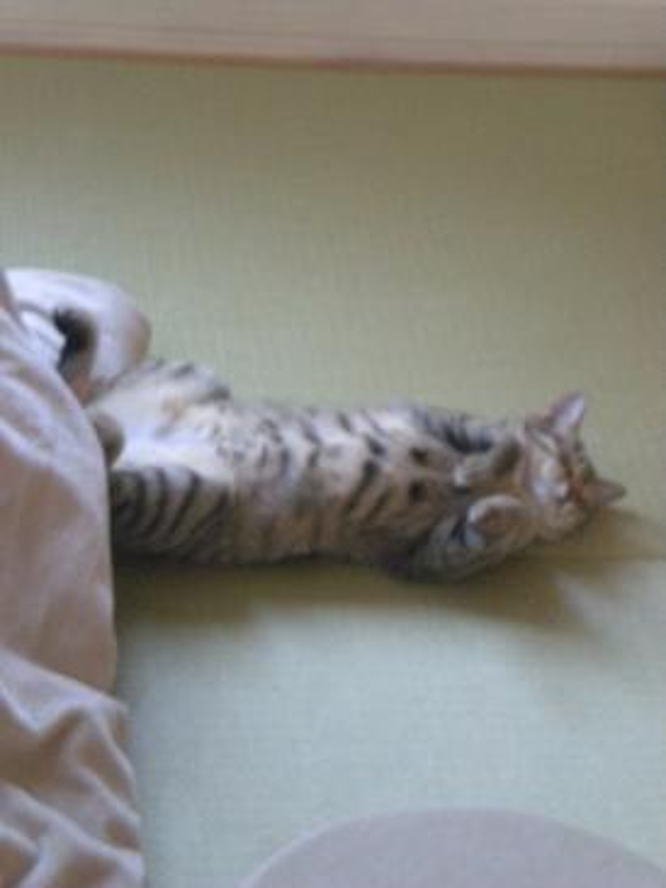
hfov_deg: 14.1
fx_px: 2692
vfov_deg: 18.7
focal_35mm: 105
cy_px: 444
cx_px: 333
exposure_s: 1/6.1
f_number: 5.9
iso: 800
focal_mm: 18.9
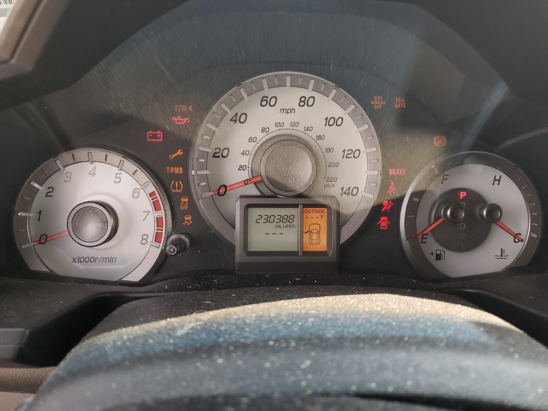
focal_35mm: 26
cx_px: 274
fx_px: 412
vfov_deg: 53.1
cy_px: 206
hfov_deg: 67.3
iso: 50
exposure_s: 1/208
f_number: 1.5
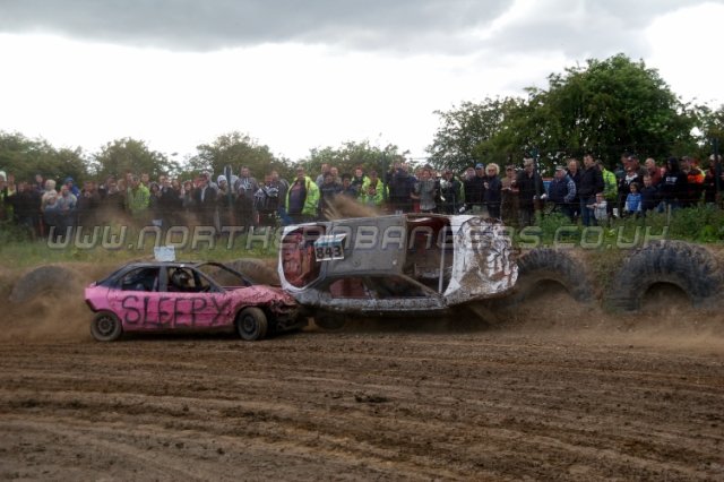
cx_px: 362
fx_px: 1658
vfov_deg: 16.5
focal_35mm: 82
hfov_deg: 24.6
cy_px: 241
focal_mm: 55
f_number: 5.3
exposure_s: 1/640
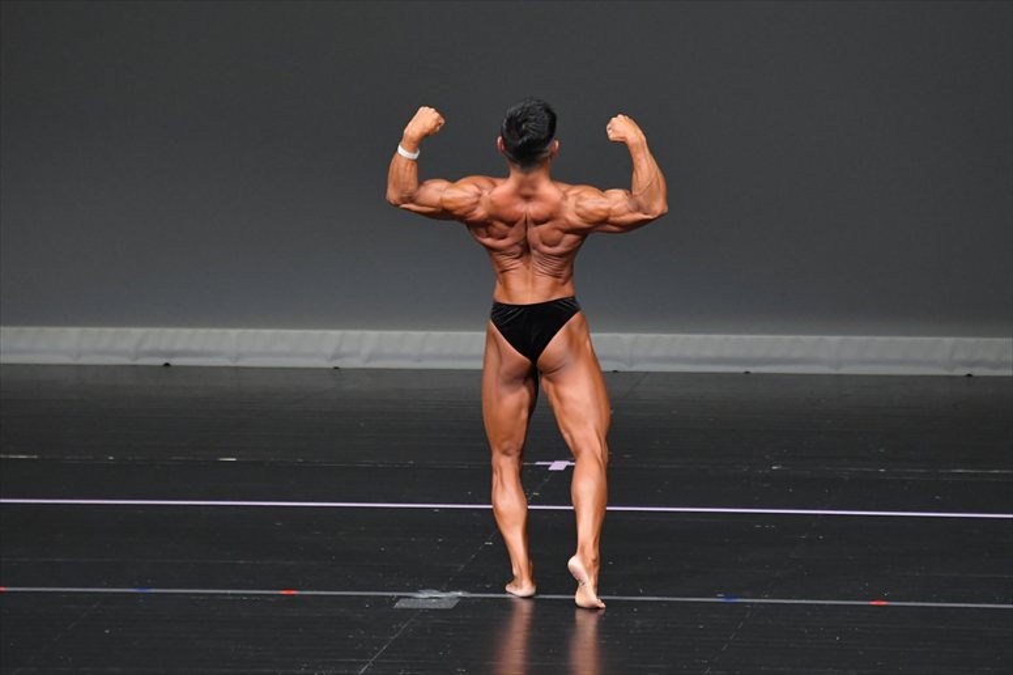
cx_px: 506
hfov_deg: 6.0
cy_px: 338
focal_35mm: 345
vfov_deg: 4.0
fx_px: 9703
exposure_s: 1/400
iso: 4000
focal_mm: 230
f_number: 5.6
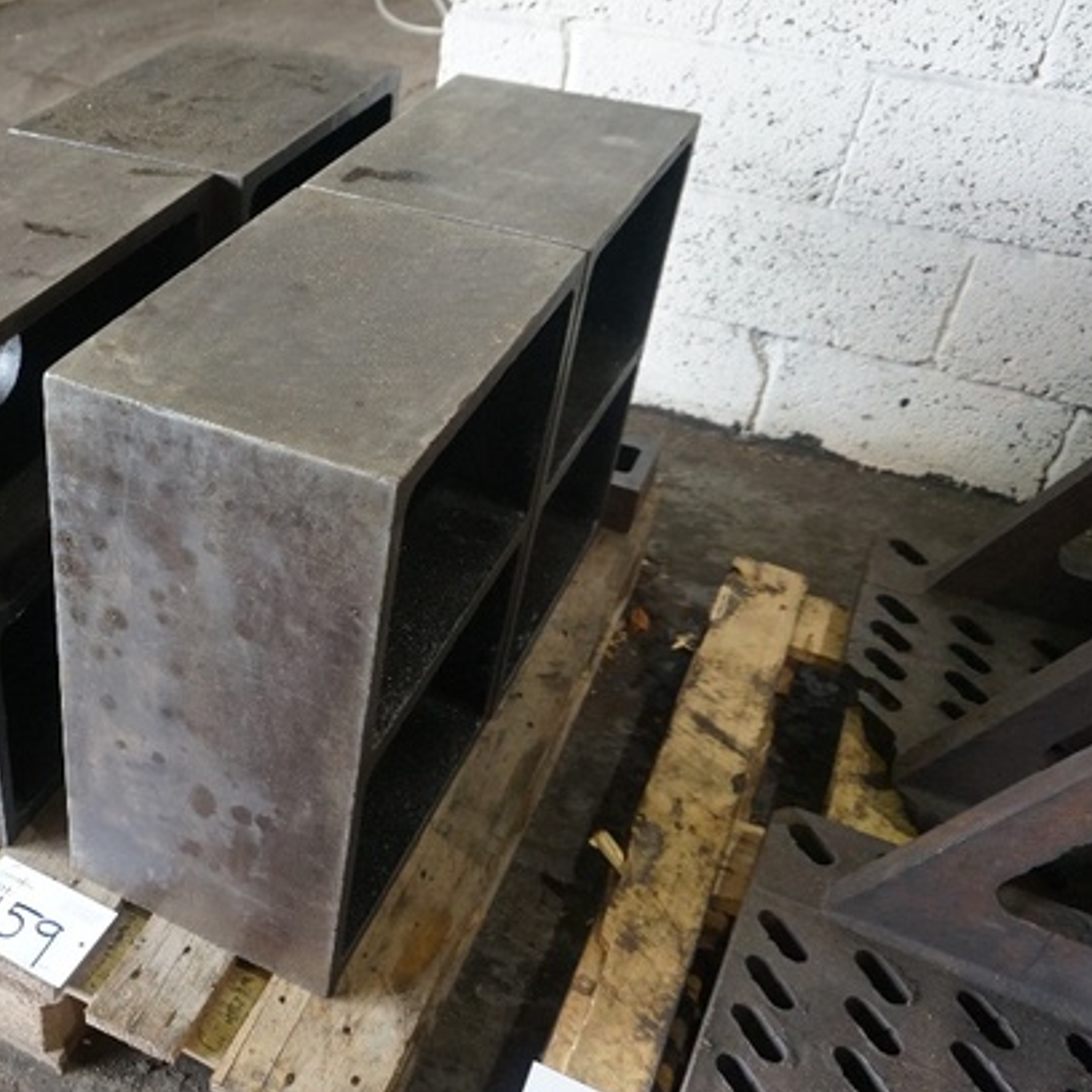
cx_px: 136
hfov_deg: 42.7
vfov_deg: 46.0
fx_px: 1285
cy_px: 554
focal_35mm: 36
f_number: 3.5
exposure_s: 1/160
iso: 1600
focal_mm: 16
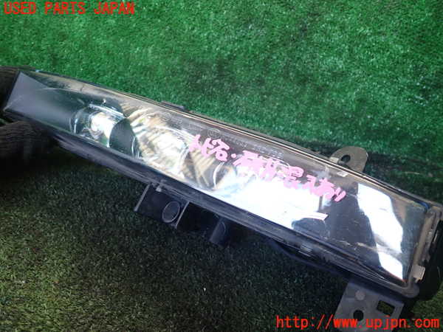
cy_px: 166
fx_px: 384
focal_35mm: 30
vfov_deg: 46.8
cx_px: 222
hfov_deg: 60.0
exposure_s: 1/60
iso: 125
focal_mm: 5.4
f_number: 2.3
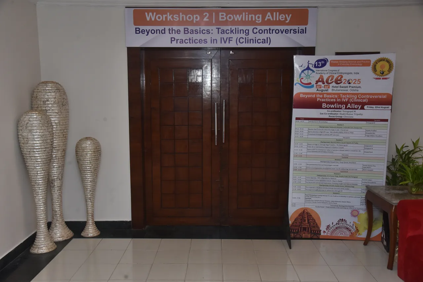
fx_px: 376
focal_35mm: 32
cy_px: 141
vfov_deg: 41.1
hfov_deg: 58.7
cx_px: 212
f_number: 6.3
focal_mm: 32
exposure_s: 1/125
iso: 1250
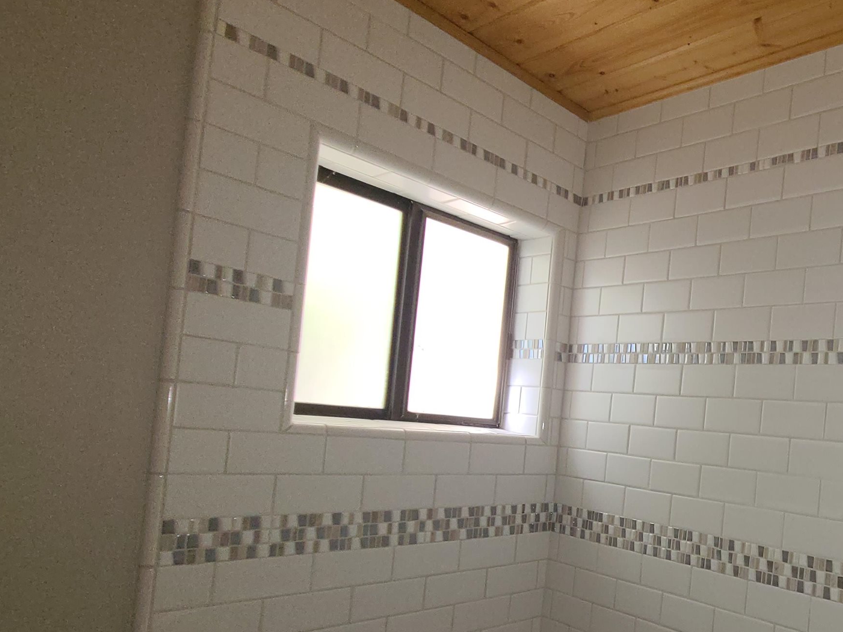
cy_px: 417
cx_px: 728
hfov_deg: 64.0
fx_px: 560
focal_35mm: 23
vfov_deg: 57.7
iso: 160
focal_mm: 2.2
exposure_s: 1/50
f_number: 2.2
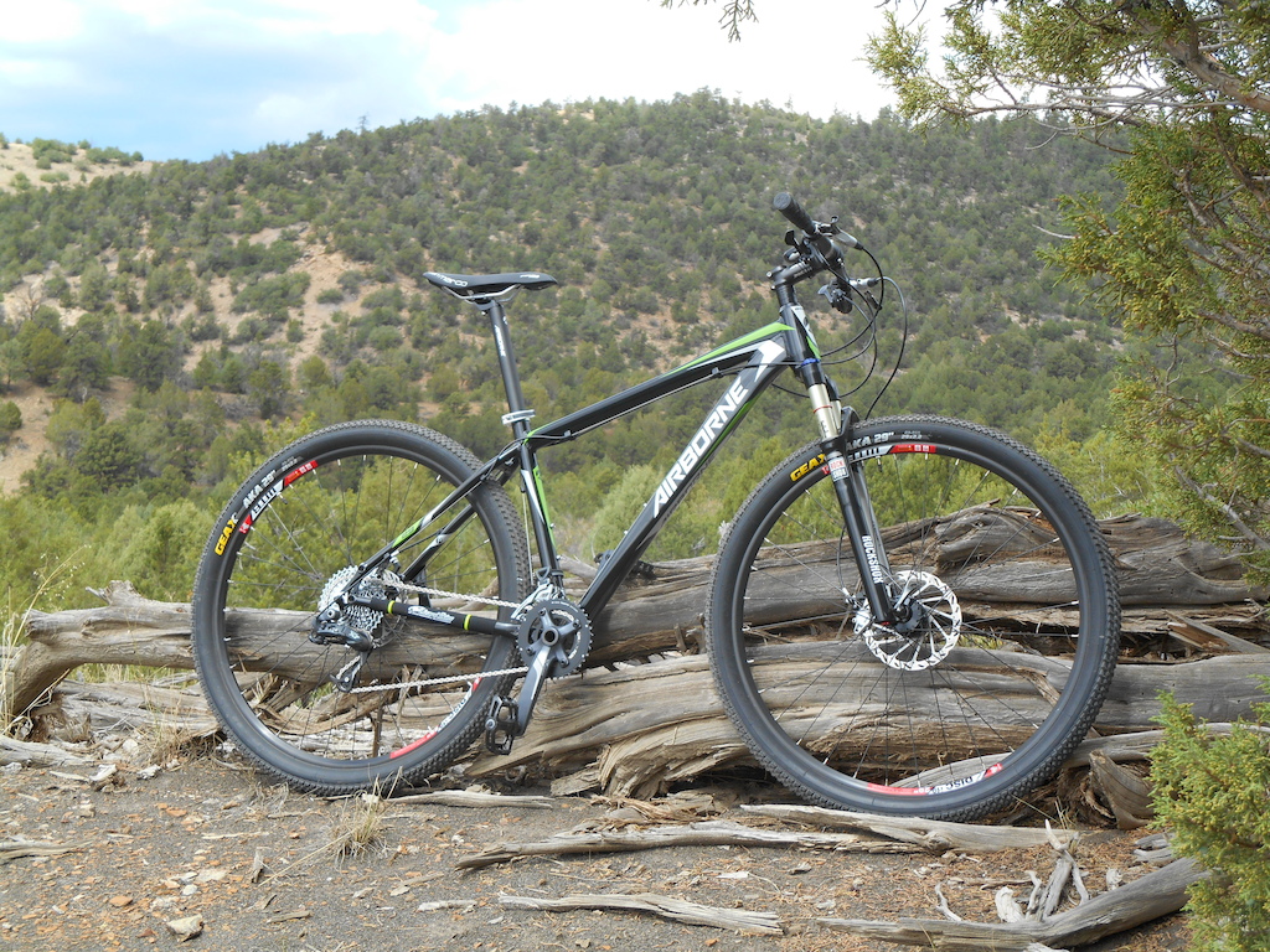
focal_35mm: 61
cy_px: 476
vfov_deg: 24.0
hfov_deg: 31.7
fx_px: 2238
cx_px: 635
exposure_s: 1/250
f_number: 4.4
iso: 80
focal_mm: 10.9
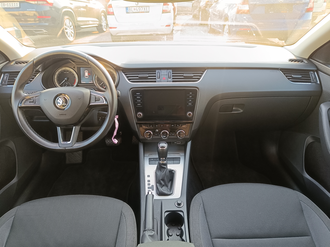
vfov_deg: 56.8
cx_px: 165
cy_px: 124
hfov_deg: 71.6
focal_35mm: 24
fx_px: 229
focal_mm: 5.59
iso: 239
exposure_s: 1/101
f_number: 1.88
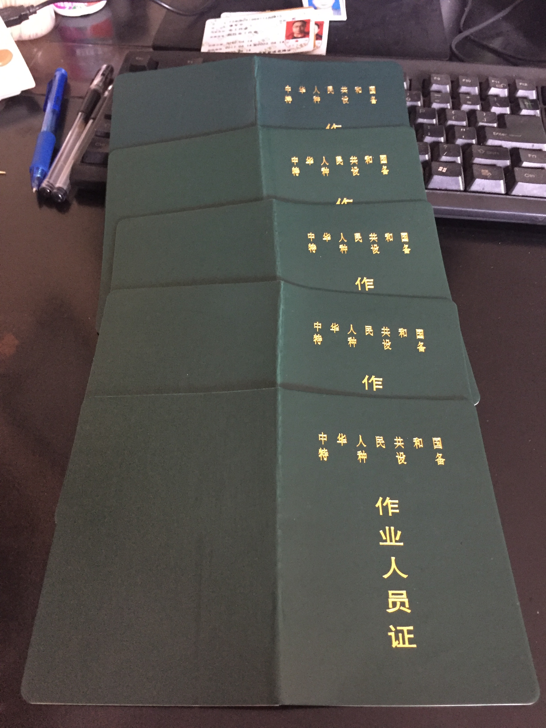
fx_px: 610
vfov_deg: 61.7
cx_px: 273
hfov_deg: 48.2
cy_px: 364
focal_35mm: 29
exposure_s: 1/17
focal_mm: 4.15
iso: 500
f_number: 2.2
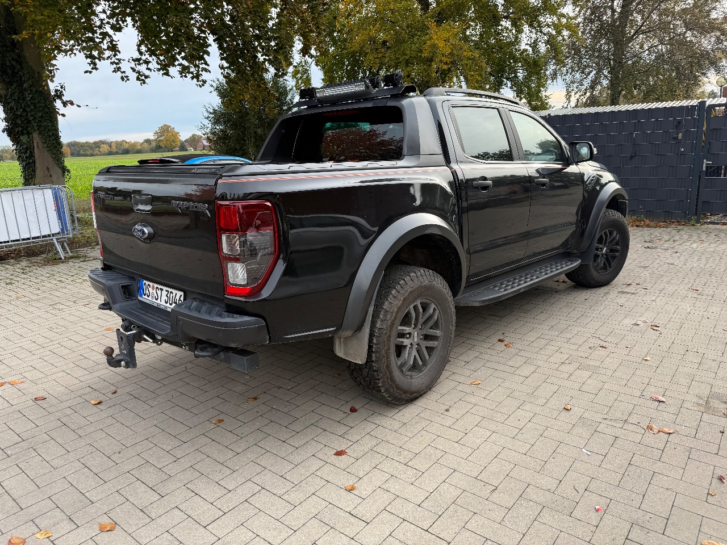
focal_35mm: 24
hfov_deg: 71.6
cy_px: 272
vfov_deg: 56.8
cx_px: 364
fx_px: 504
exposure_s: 1/671
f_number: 1.78
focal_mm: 6.76
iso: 80
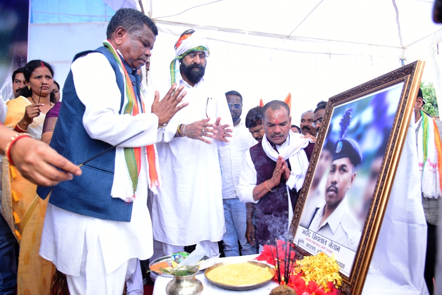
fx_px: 295
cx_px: 221
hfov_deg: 73.7
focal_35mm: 24
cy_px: 148
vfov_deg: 53.2
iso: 400
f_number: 4.5
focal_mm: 24
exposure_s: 1/200
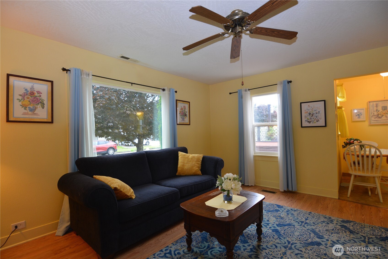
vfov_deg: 72.1
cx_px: 194
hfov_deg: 95.0
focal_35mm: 16
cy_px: 130
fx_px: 178
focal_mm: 11
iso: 500
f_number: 4
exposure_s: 1/60
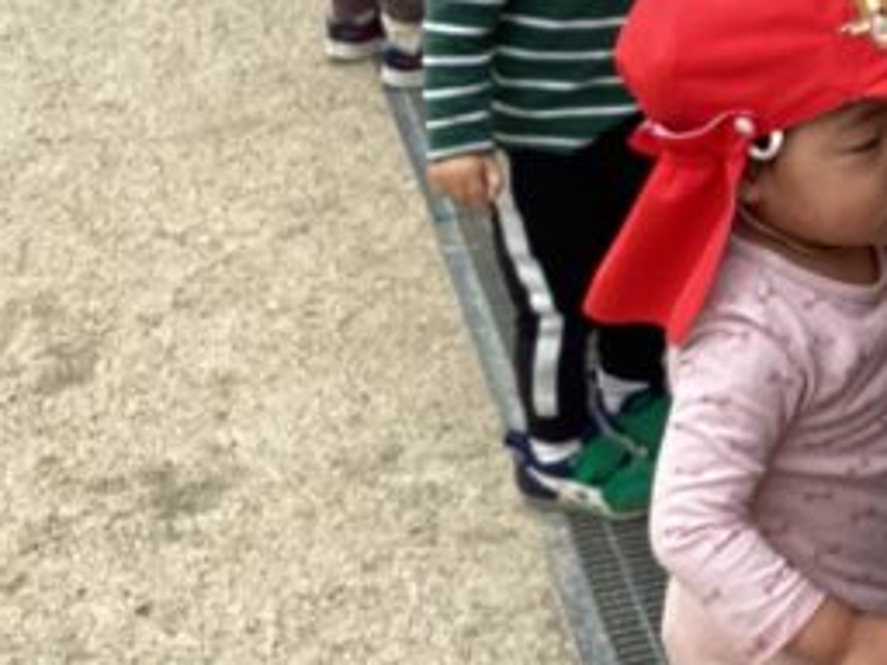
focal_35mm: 93
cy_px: 249
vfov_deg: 15.9
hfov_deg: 20.5
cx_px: 870
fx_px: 2383
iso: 25
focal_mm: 3.3
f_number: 2.4
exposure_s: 1/279
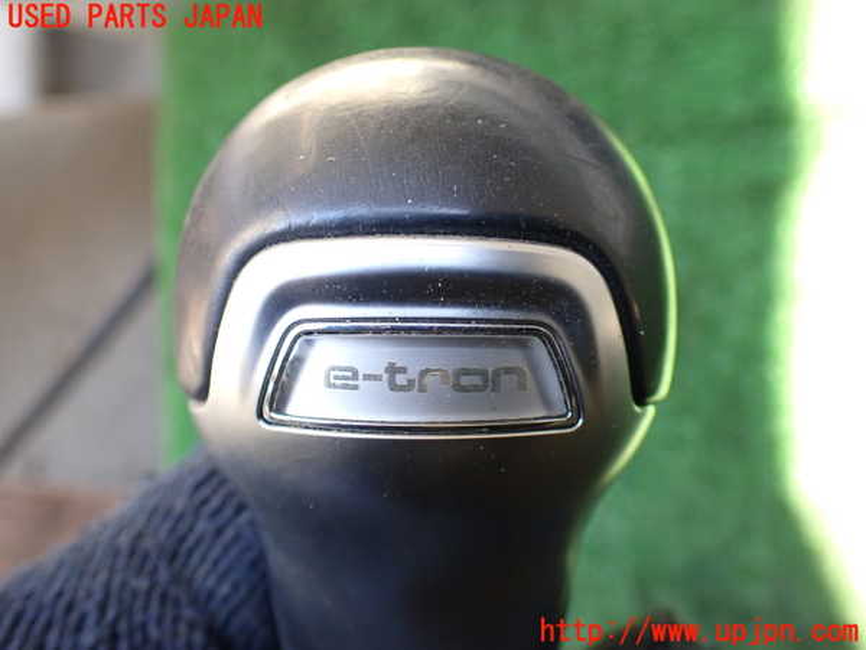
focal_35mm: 30
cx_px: 433
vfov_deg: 46.8
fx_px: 751
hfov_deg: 60.0
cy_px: 325
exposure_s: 1/125
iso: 400
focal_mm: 5.4
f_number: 2.3
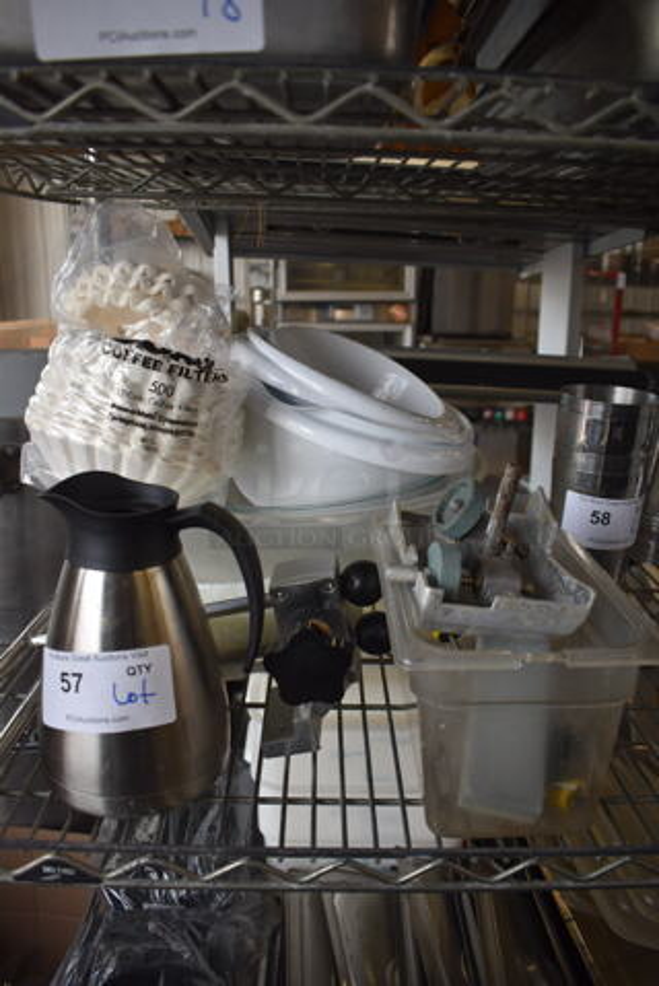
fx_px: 740
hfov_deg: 48.0
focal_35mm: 27
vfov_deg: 67.4
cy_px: 493
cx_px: 330
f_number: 3.5
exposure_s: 1/250
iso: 640
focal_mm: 18
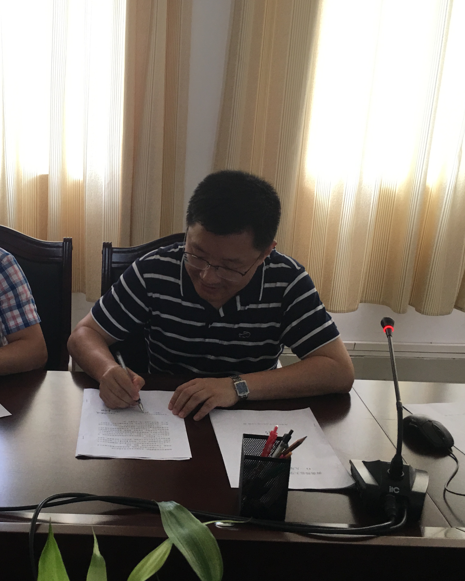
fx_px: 722
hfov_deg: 34.8
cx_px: 110
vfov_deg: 43.8
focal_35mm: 42
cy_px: 315
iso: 40
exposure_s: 1/33
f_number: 2.2
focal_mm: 4.15
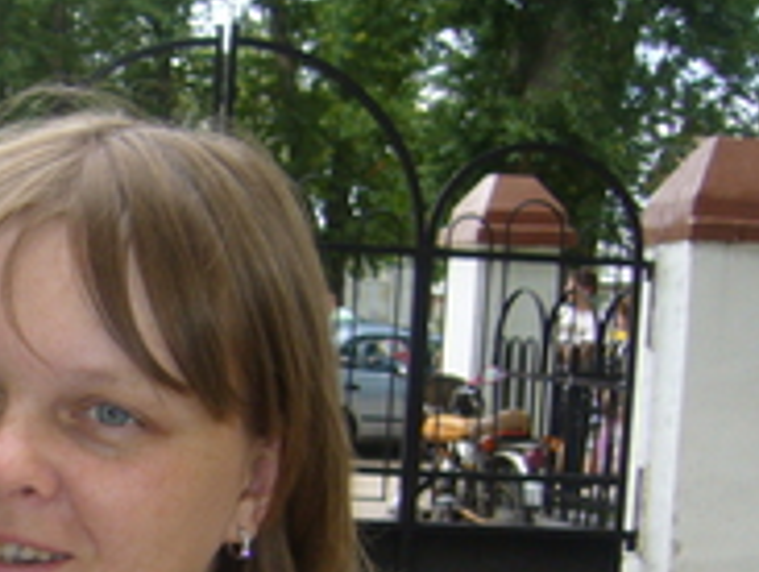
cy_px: 473
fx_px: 1889
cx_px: -58
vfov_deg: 17.1
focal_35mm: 86
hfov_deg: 21.6
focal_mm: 5.8
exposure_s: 1/250
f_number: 2.8
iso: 80
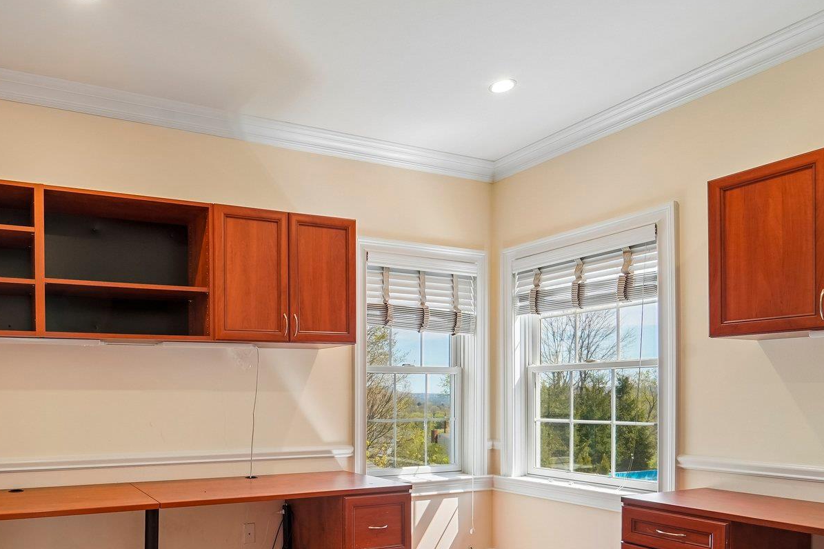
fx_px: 549
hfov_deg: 69.2
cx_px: 212
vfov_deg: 51.2
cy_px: 402
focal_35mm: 24
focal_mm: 14
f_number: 8
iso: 400
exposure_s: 1/40
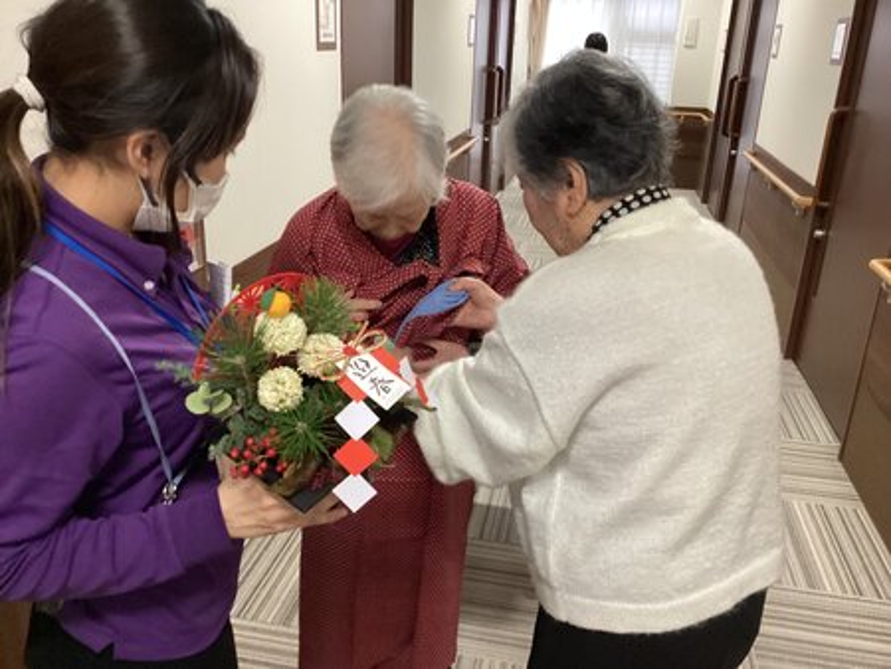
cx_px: 446
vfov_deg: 45.5
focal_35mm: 31
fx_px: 798
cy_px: 334
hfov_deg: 58.3
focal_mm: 3.3
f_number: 2.4
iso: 320
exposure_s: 1/40
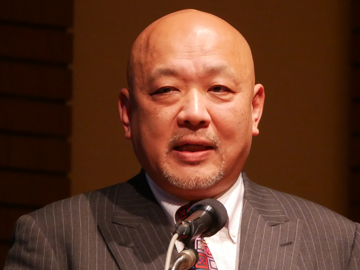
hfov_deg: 3.2
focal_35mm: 613
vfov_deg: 2.4
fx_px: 6375
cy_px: 135
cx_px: 180
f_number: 5.6
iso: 3200
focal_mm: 175
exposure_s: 1/100
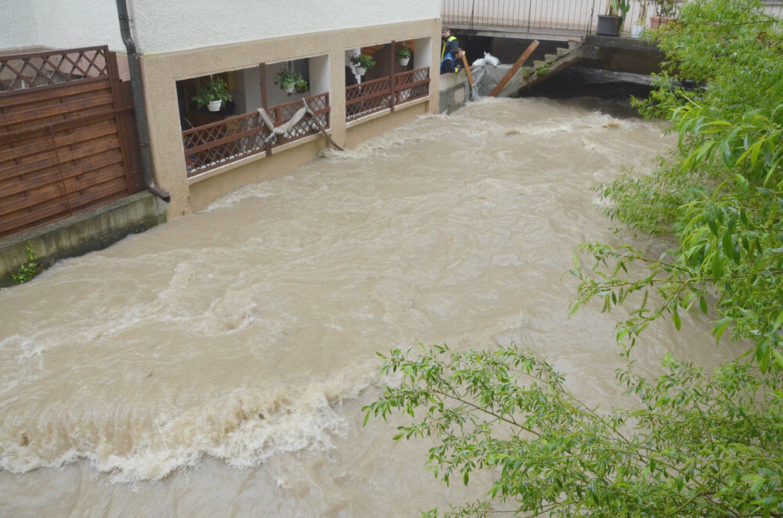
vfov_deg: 47.7
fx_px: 586
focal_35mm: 27
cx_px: 392
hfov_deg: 67.5
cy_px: 259
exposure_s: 1/125
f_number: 6.7
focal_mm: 18
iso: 1600
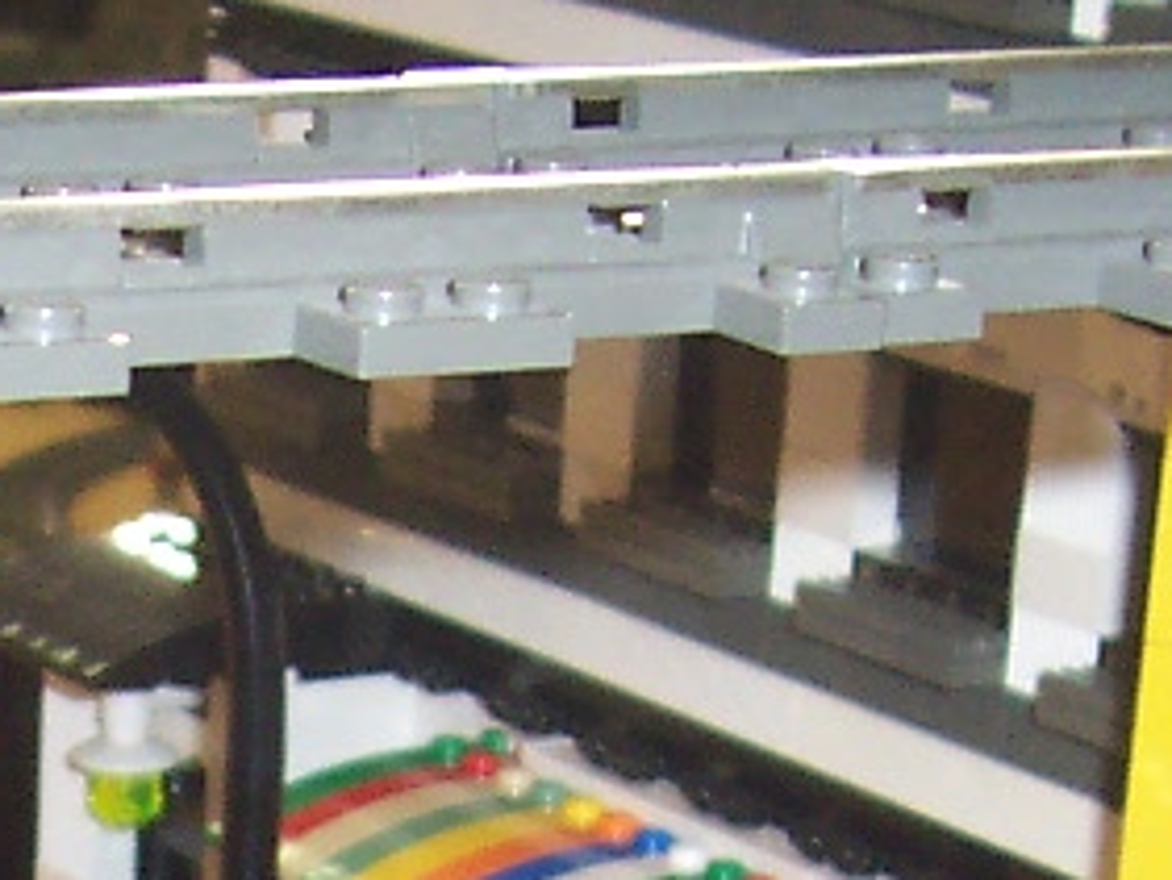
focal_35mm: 158
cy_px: 1873
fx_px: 5352
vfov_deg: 8.8
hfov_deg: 12.3
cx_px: -158
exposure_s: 1/60
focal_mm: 5.6
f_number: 2.8
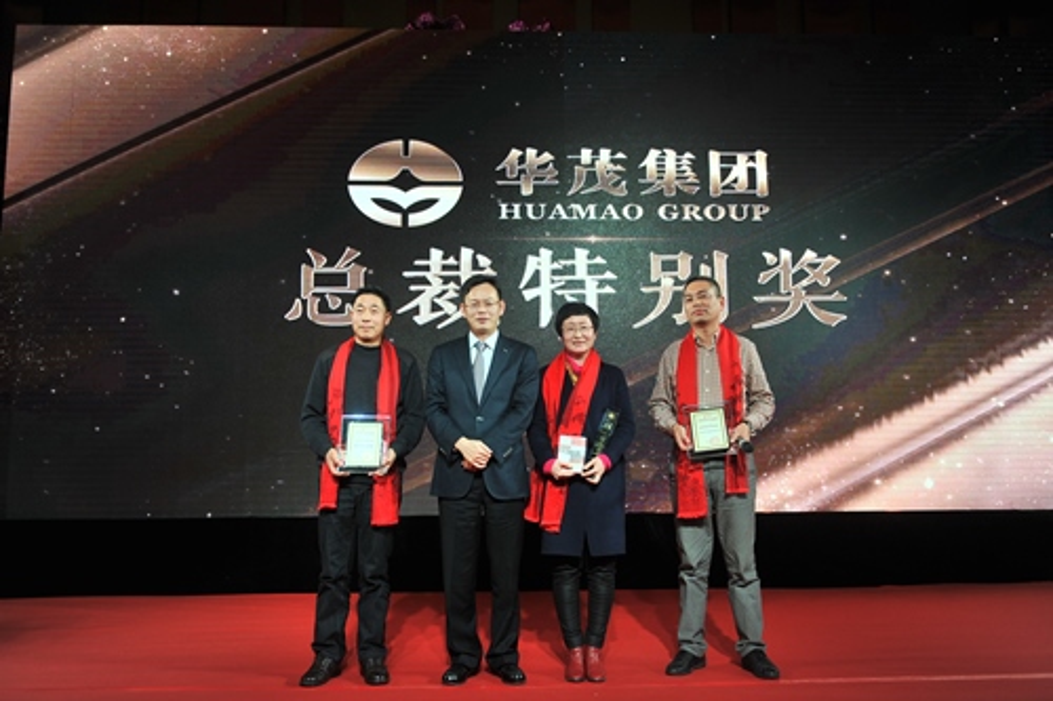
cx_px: 526
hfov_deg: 60.3
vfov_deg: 42.3
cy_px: 350
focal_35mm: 31
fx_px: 906
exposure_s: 1/320
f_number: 2.8
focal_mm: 31
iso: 500
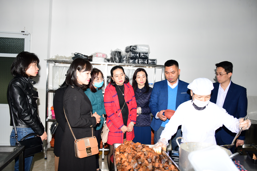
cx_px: 128
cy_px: 86
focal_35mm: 30
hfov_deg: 61.9
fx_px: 214
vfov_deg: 43.6
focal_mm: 20
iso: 500
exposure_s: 1/200
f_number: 3.5
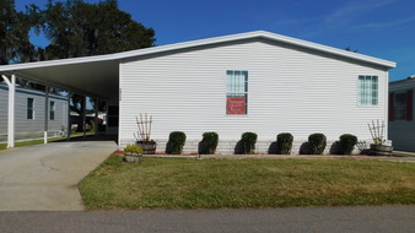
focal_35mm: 26
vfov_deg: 44.3
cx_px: 201
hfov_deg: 71.9
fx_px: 286
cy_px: 126
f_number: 6
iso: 125
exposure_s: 1/1250
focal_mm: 4
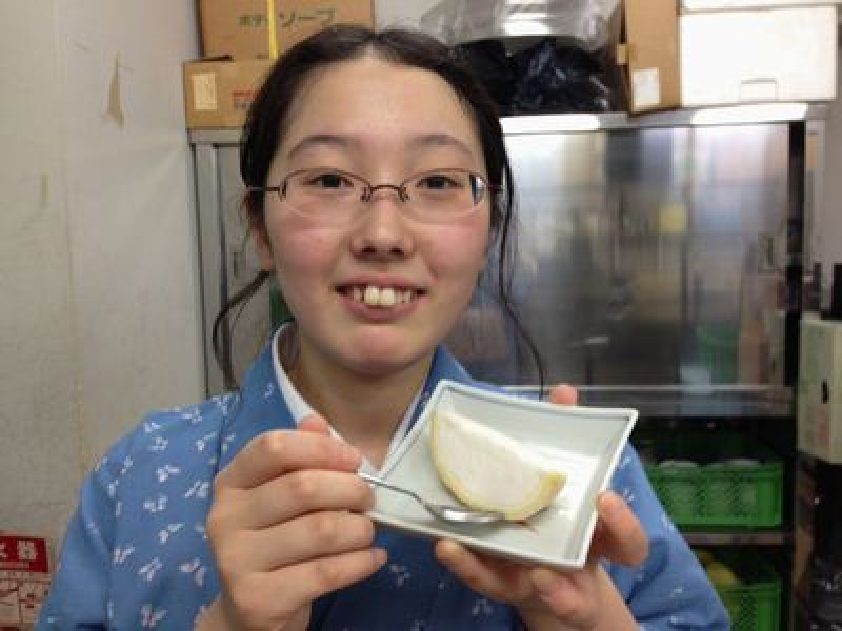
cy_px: 316
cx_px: 421
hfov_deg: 55.4
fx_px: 803
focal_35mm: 33
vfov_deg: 42.9
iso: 64
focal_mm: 4.13
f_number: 2.4
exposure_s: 1/20
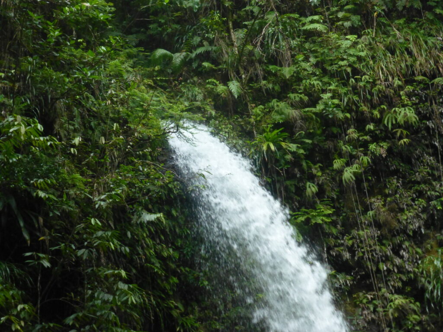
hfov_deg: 19.3
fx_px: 1305
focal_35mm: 102
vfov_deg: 14.5
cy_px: 166
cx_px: 222
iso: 800
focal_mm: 18.2
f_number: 5.3
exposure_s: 1/125
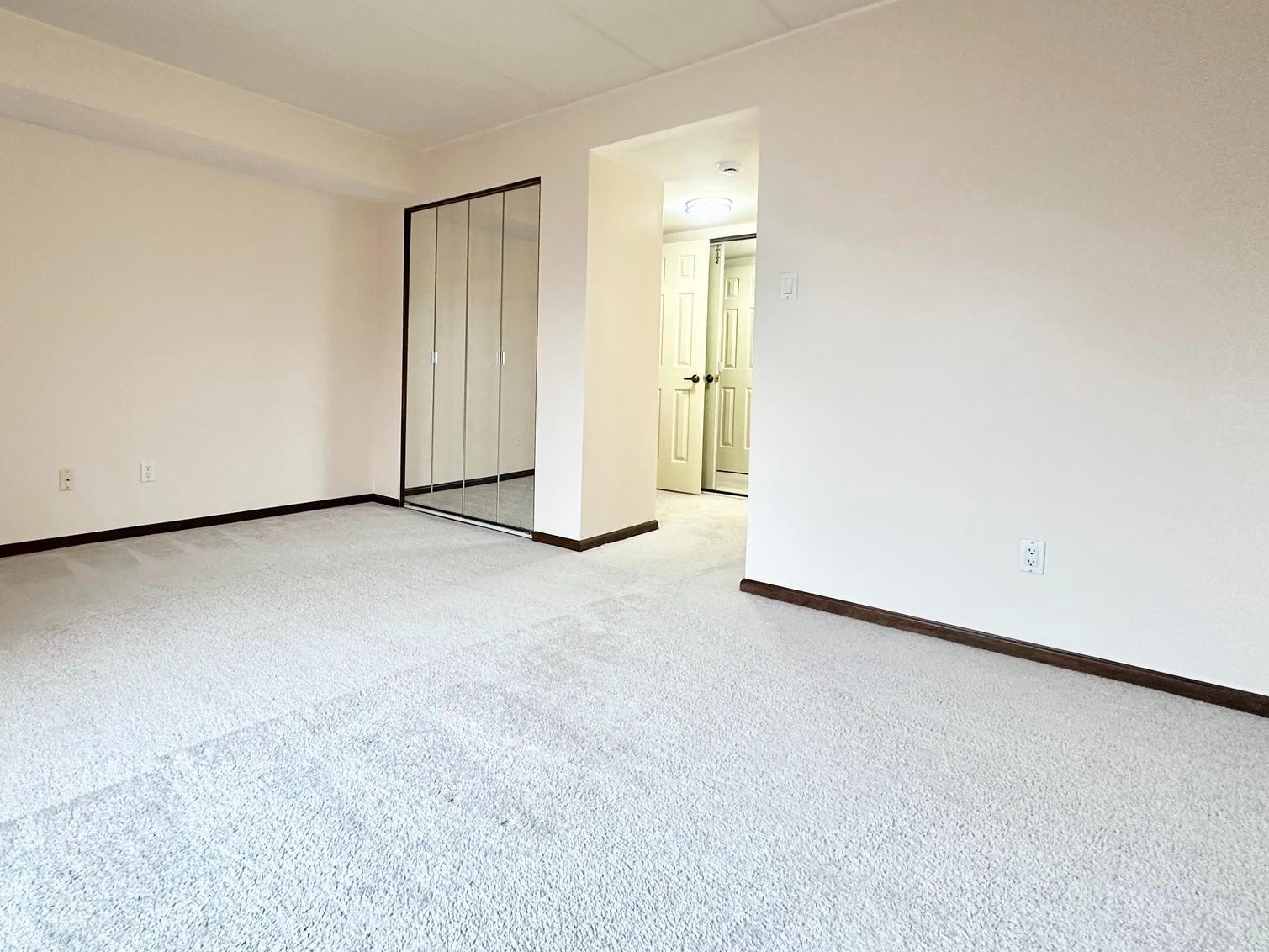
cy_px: 394
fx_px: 697
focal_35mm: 19
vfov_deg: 68.2
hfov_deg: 83.4
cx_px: 496
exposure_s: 1/60
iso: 250
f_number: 2.2
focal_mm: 2.22
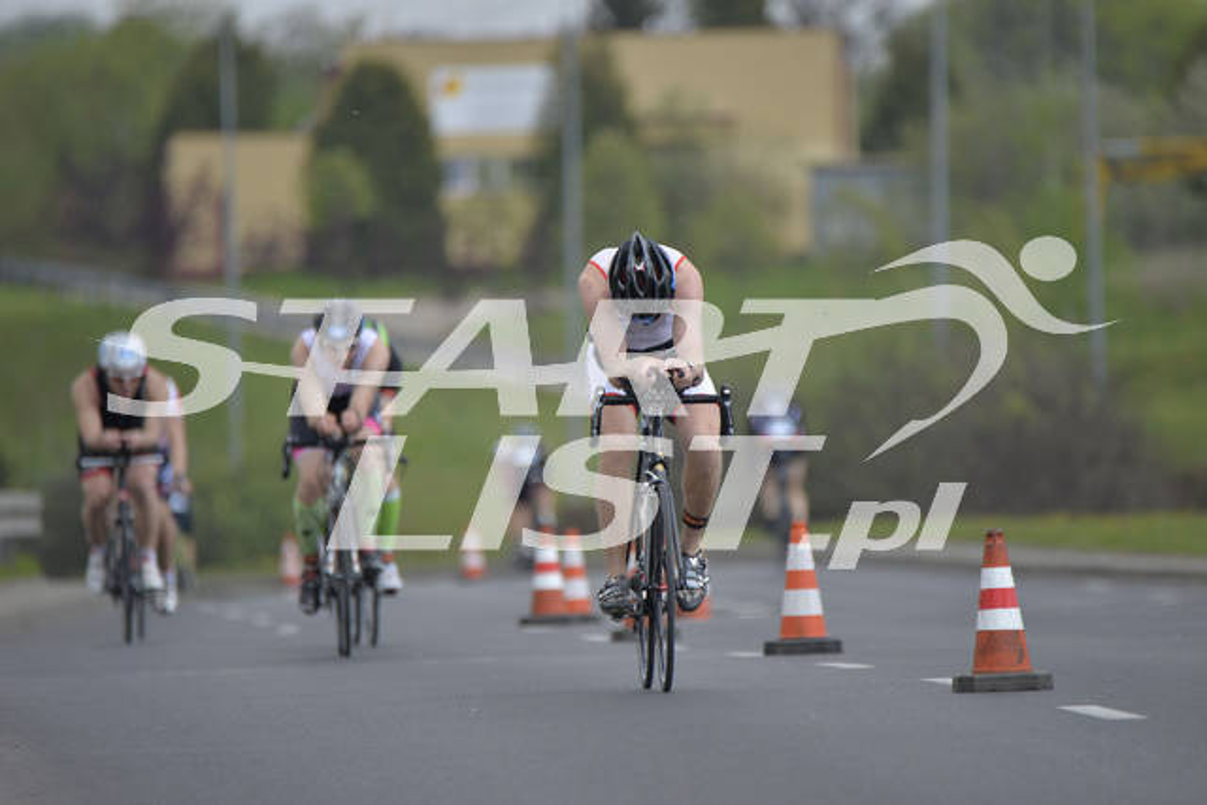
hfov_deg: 3.4
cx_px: 604
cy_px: 402
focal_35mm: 600
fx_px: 20120
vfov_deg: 2.3
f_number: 6.3
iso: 400
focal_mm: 600
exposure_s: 1/1600
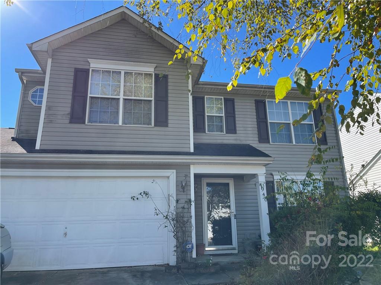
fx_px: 286
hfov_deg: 67.3
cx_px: 190
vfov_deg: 53.1
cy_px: 142
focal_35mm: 26
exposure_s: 1/1513
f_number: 1.6
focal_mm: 5.1
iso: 32
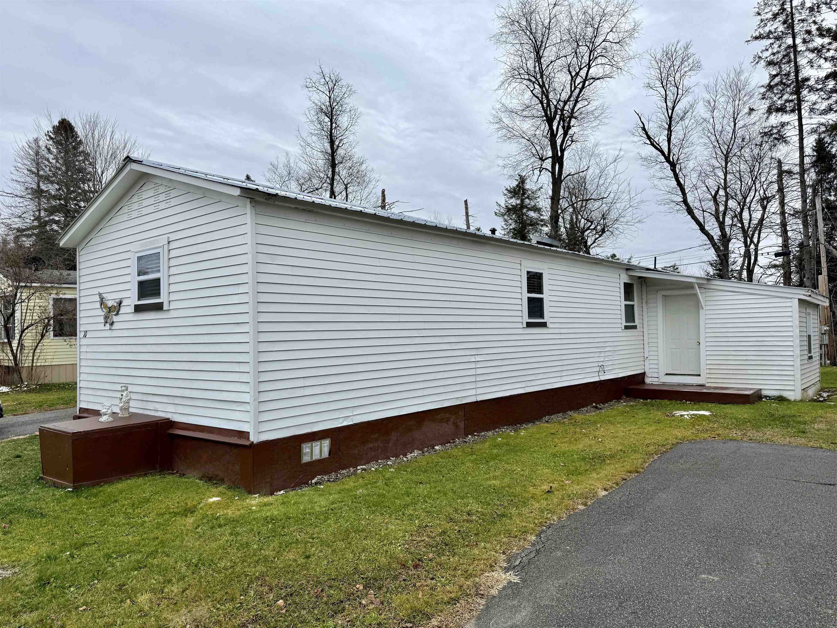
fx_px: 580
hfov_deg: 71.6
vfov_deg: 56.8
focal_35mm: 24
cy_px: 314
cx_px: 418
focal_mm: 6.76
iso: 80
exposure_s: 1/1855
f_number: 1.78
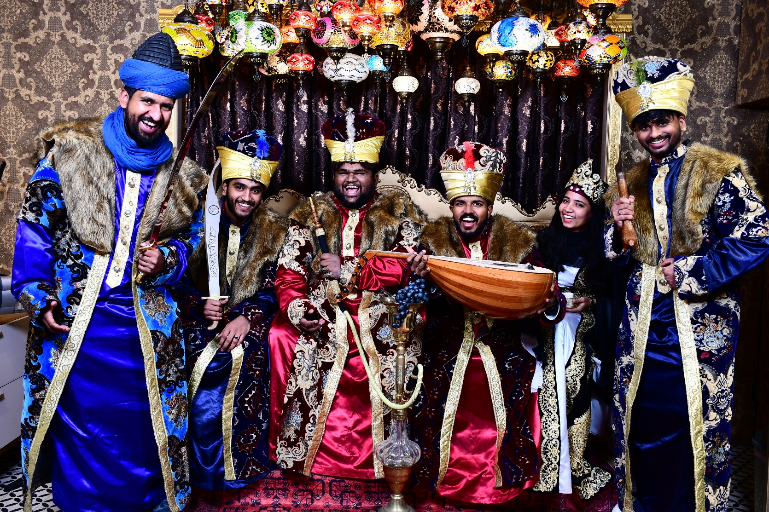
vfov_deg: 40.0
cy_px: 256
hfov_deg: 57.2
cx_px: 384
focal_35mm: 33
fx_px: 705
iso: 200
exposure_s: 1/60.2
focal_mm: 22
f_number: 5
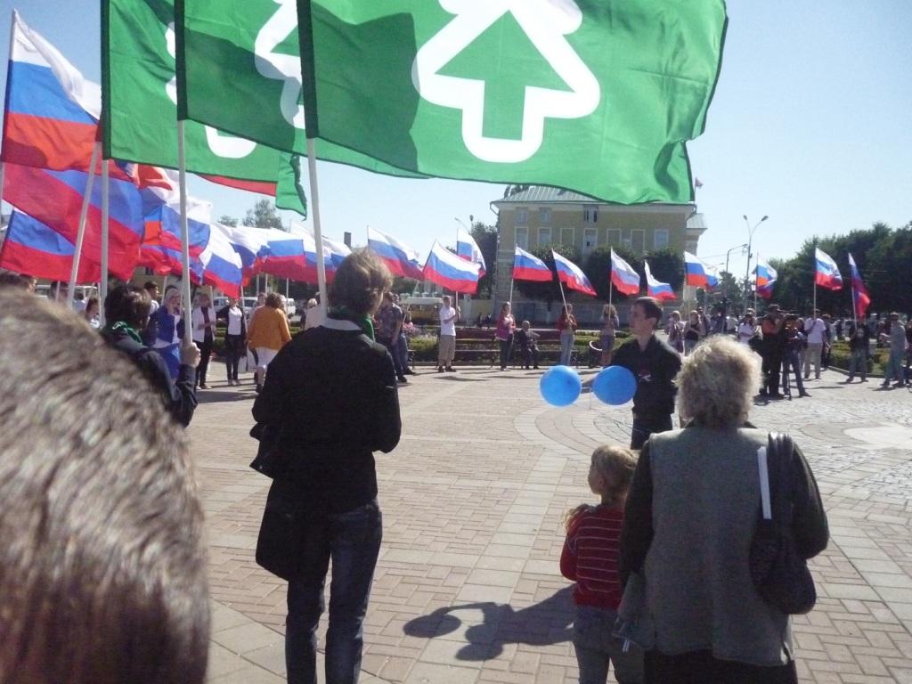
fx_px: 869
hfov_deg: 55.4
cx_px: 456
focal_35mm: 33
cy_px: 342
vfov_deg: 42.9
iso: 1000
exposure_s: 1/2000
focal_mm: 5.5
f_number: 8
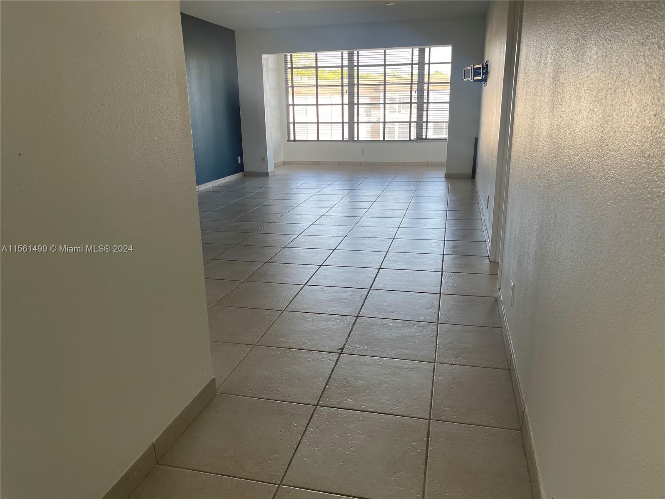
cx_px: 332
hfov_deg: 67.3
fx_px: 499
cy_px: 250
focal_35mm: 26
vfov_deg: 53.1
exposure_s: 1/130
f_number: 1.6
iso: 32
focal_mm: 5.1
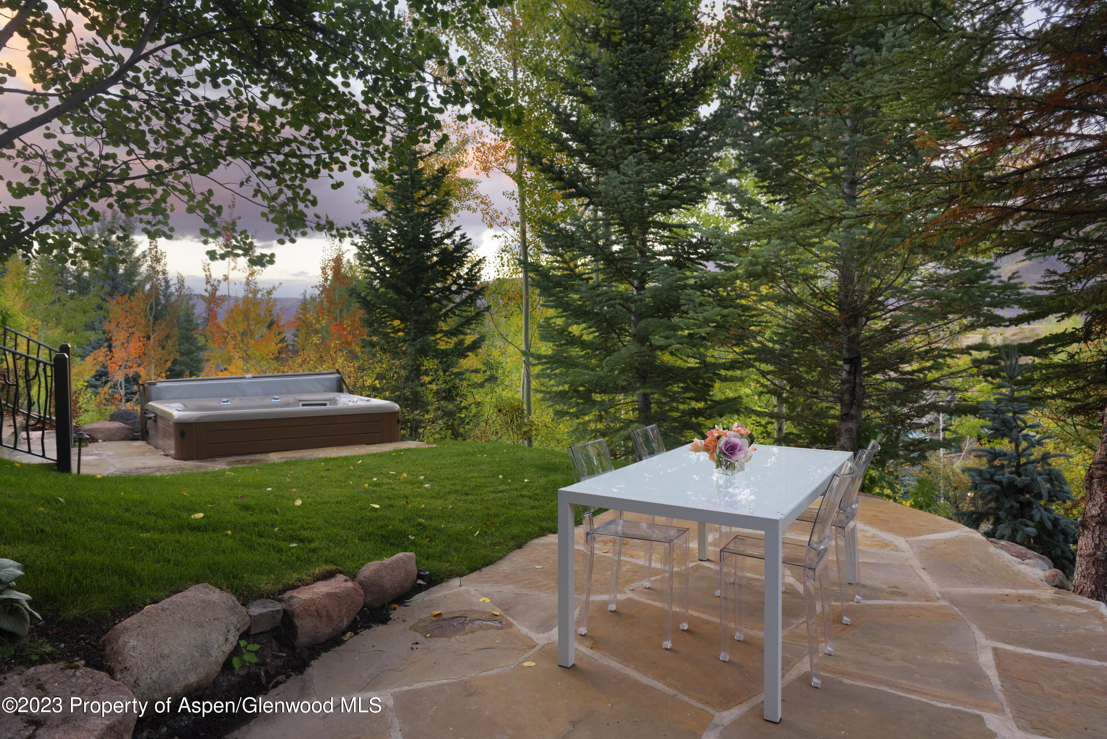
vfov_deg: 53.2
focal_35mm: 24
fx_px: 738
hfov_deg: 73.7
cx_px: 554
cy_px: 370
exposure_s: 1/50
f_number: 6.3
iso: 1250
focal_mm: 24
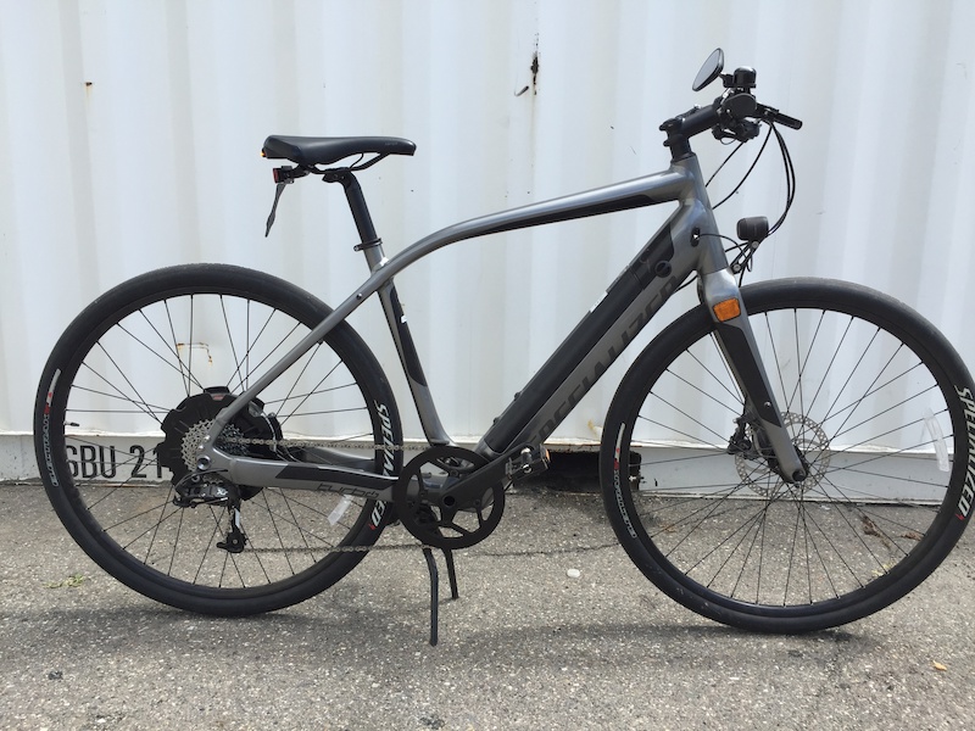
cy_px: 366
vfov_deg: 48.2
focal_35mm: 29
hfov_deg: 61.7
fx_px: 817
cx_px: 488
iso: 32
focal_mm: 4.15
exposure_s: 1/706
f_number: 2.2
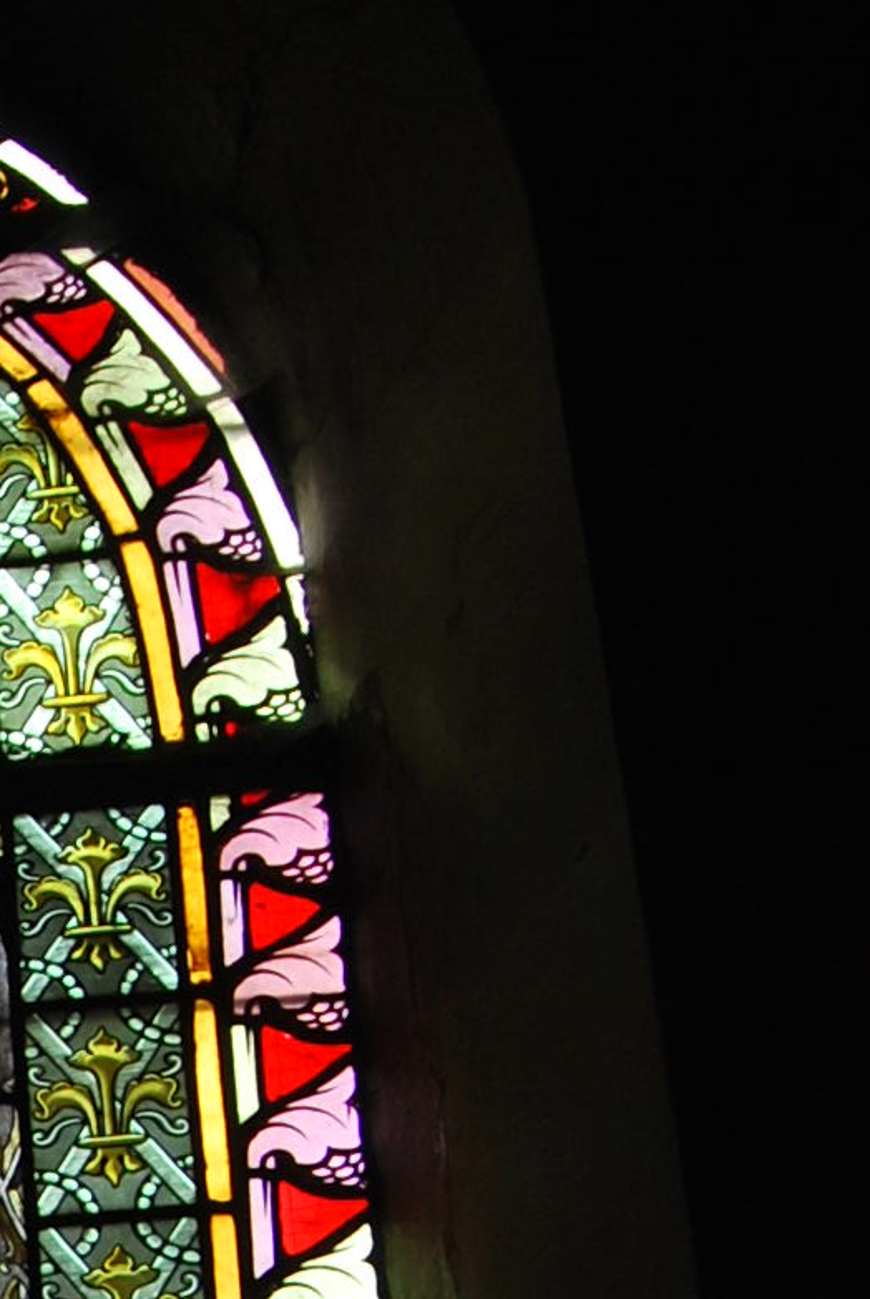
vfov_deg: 11.1
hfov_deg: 7.5
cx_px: -724
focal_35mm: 178
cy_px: 1938
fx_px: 6435
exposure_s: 1/125
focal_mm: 24
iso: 140
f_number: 5.6
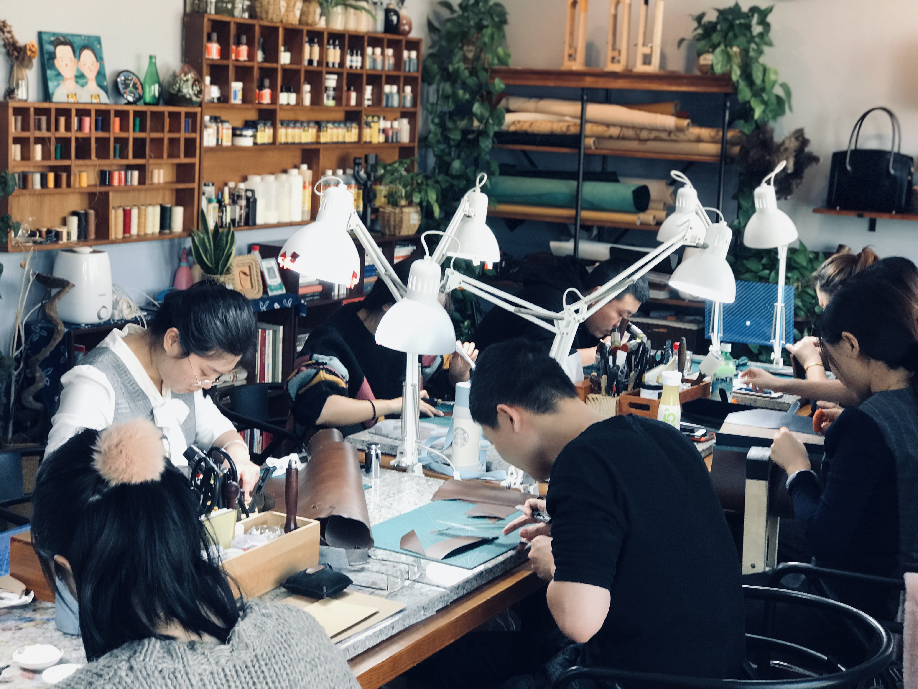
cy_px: 344
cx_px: 459
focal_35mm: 57
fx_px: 1512
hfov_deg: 33.8
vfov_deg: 25.7
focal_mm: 6.6
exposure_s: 1/50
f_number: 2.8
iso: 80
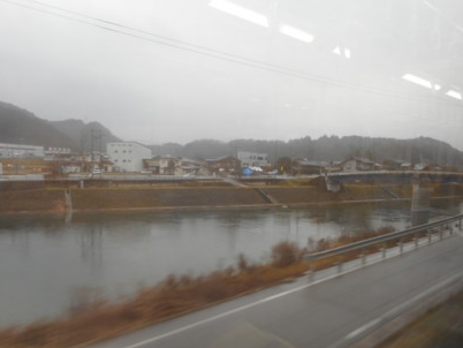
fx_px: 375
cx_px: 255
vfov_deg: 49.7
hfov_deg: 63.3
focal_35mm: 28
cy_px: 194
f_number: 3.7
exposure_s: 1/40
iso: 80
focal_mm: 4.5
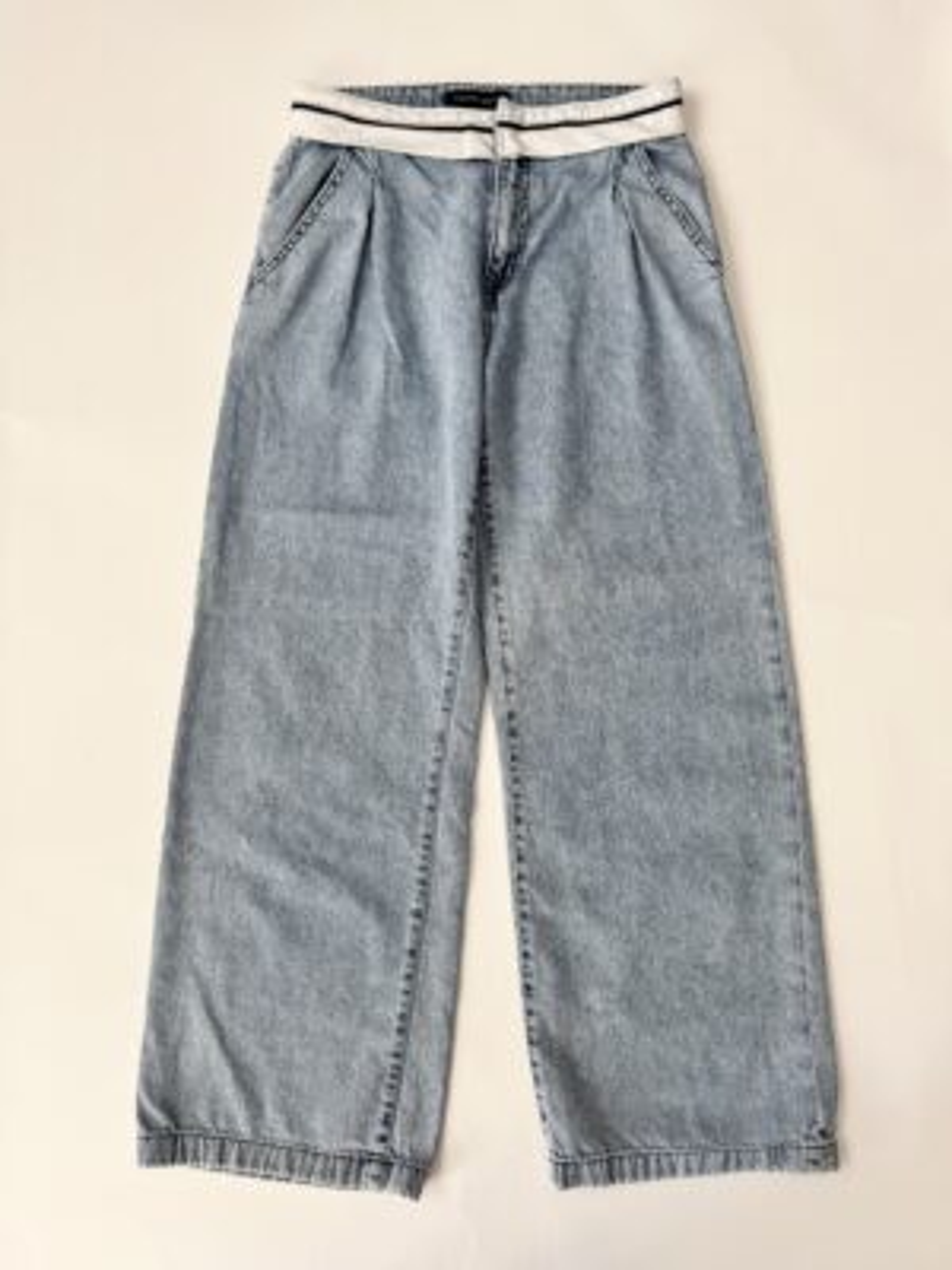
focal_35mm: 24
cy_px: 635
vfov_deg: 71.6
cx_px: 476
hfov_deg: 56.8
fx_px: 880
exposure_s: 1/121
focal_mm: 6.76
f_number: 1.78
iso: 80
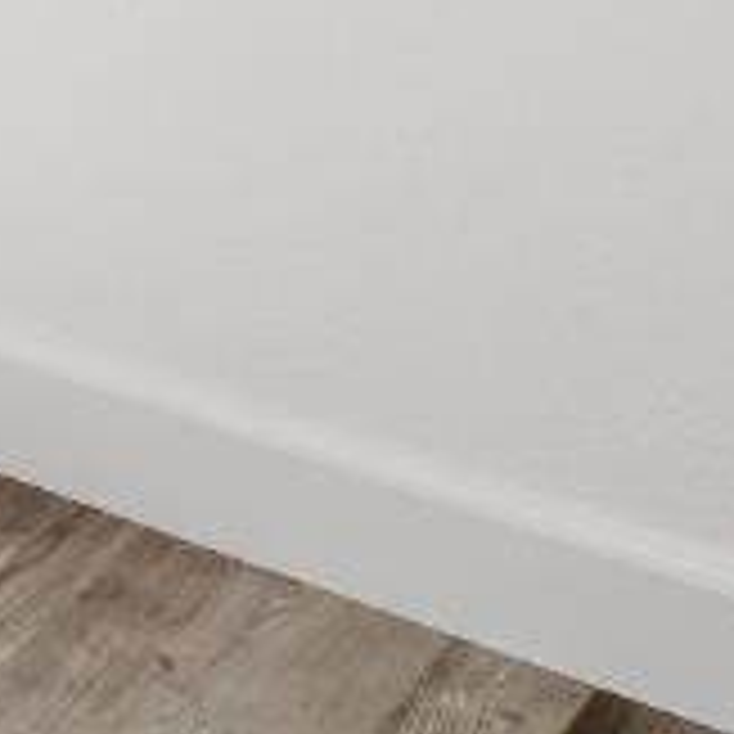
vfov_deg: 11.5
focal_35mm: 125
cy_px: -1045
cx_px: -1954
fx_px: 2999
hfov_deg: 8.8
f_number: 8
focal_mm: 16
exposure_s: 1/6
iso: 250
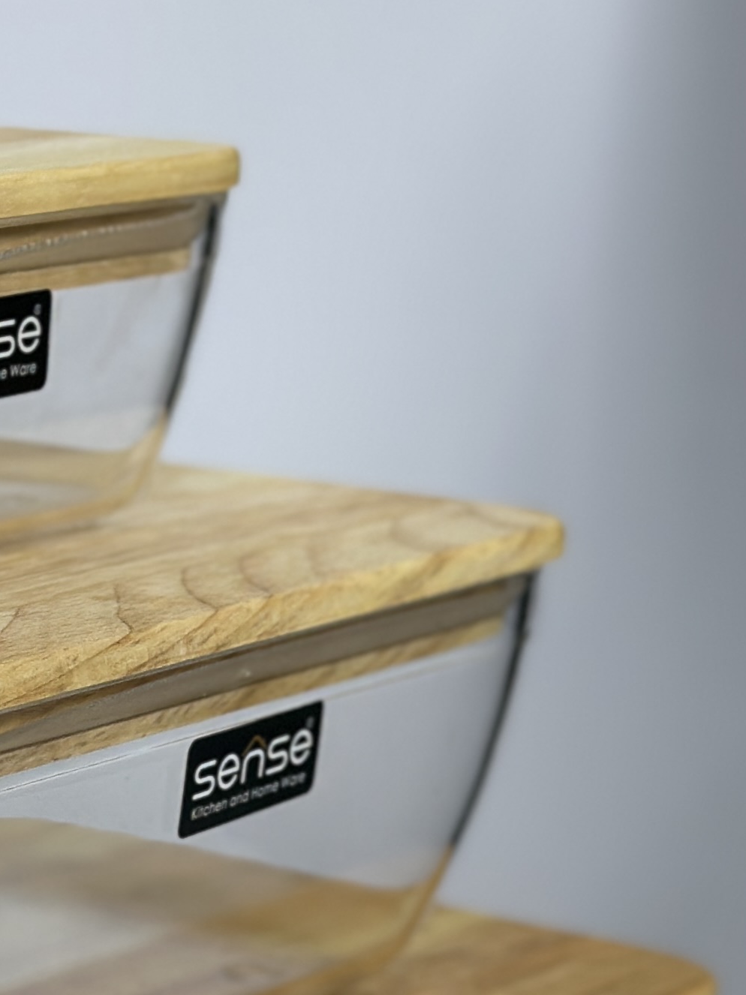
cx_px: -211
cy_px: 983
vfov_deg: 13.3
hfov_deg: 10.0
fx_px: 4197
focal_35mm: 146
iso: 80
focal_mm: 6.86
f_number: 1.78
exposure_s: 1/190
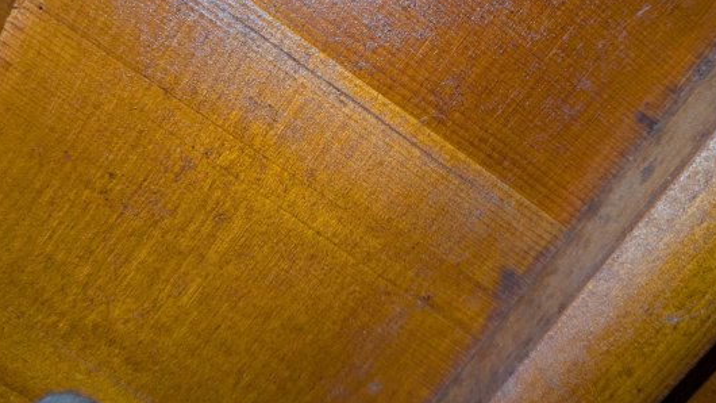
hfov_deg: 54.0
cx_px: 361
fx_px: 702
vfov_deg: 31.7
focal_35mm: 37
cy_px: 134
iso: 77
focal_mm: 5.43
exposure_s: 1/209
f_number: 1.89
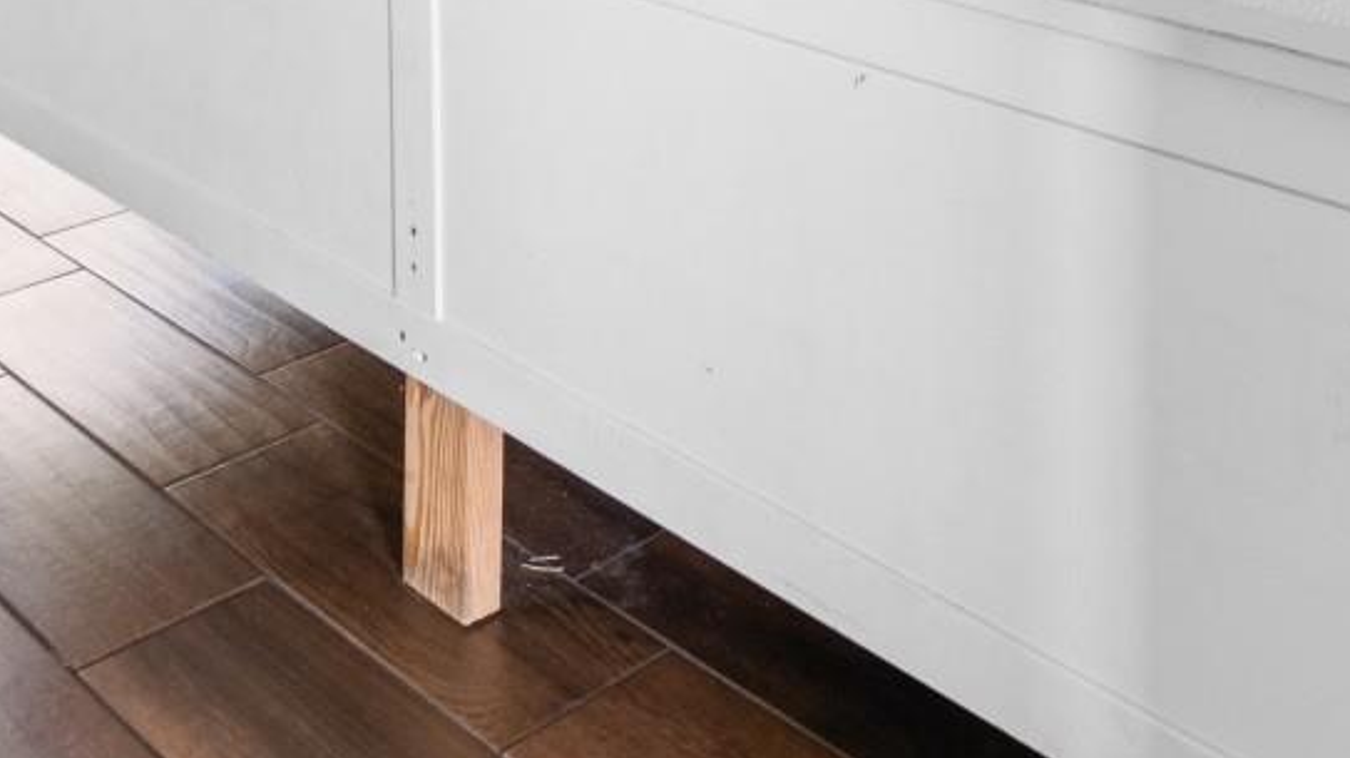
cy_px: -557
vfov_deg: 19.0
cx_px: 651
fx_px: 1789
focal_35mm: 50
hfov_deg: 41.3
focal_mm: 11
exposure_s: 2
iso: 100
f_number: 4.8
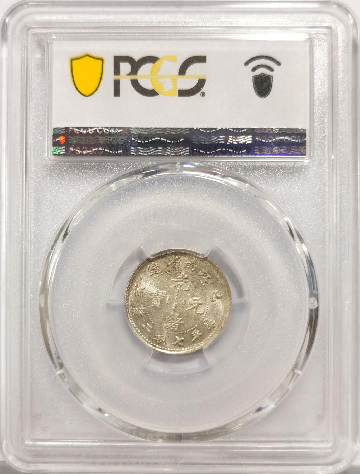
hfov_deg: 27.2
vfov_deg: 35.4
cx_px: 180
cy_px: 237
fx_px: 744
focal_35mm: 54
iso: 100
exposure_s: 1/100
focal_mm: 5.56
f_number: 16
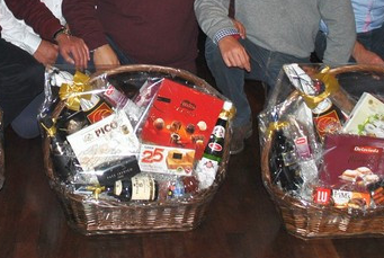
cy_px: -23
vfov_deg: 16.4
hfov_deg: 24.7
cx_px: 84
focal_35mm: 81
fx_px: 866
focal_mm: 18
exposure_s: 1/60
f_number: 3.5
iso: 200
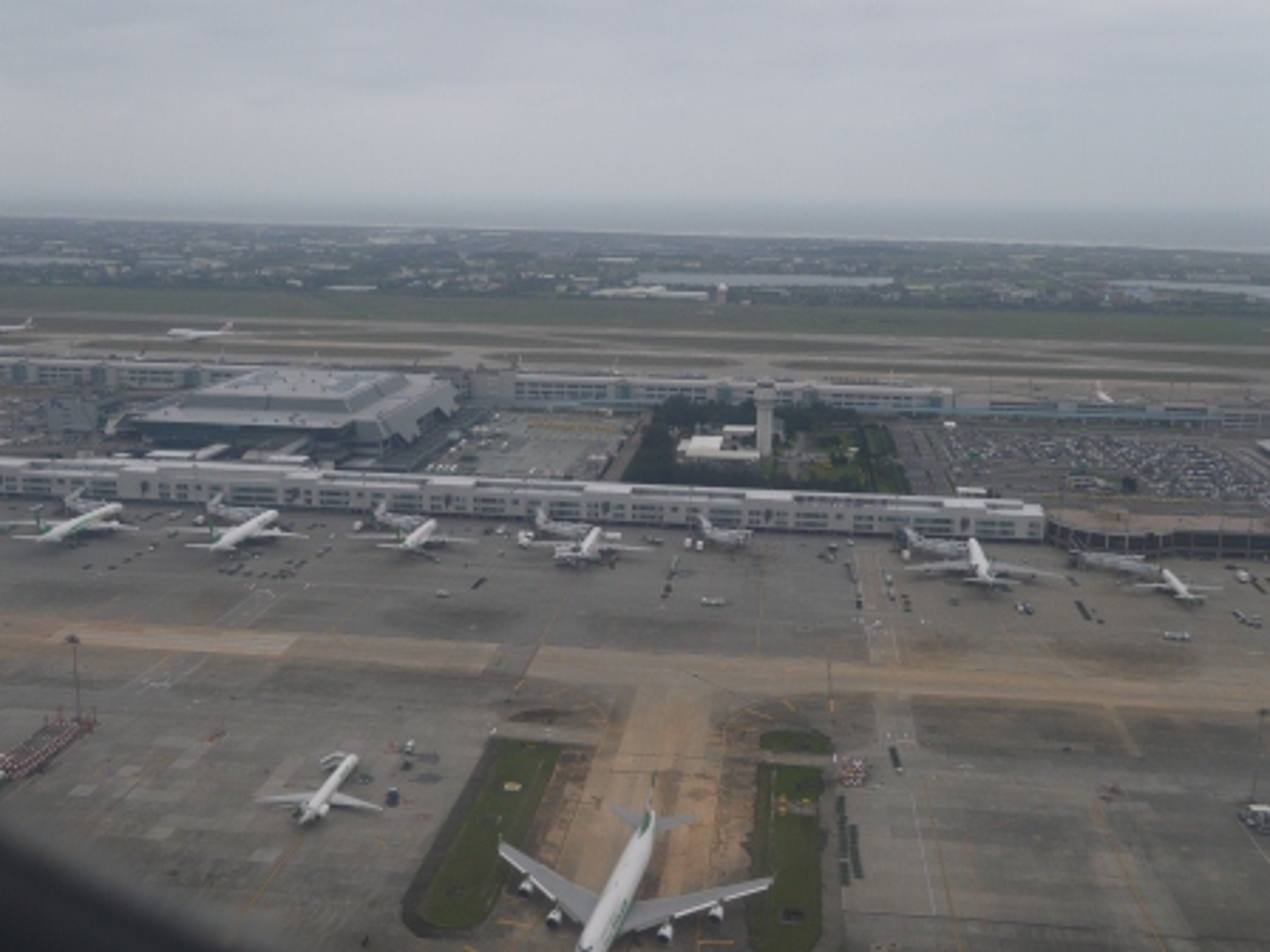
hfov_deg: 51.4
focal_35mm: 36
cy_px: 476
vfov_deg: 39.7
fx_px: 1321
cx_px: 635
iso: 160
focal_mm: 18
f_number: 5
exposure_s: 1/160
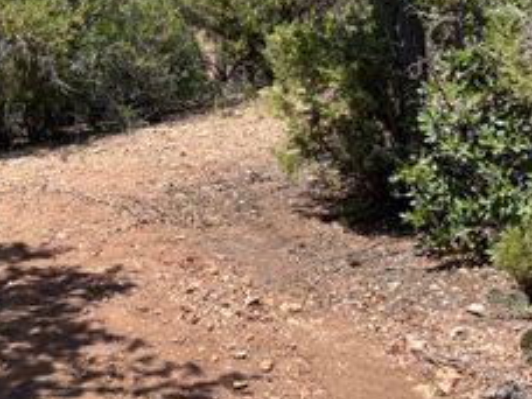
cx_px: 147
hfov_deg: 33.3
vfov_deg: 24.8
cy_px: 32
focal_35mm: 57
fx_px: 876
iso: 50
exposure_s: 1/2008
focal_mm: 5.7
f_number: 1.5
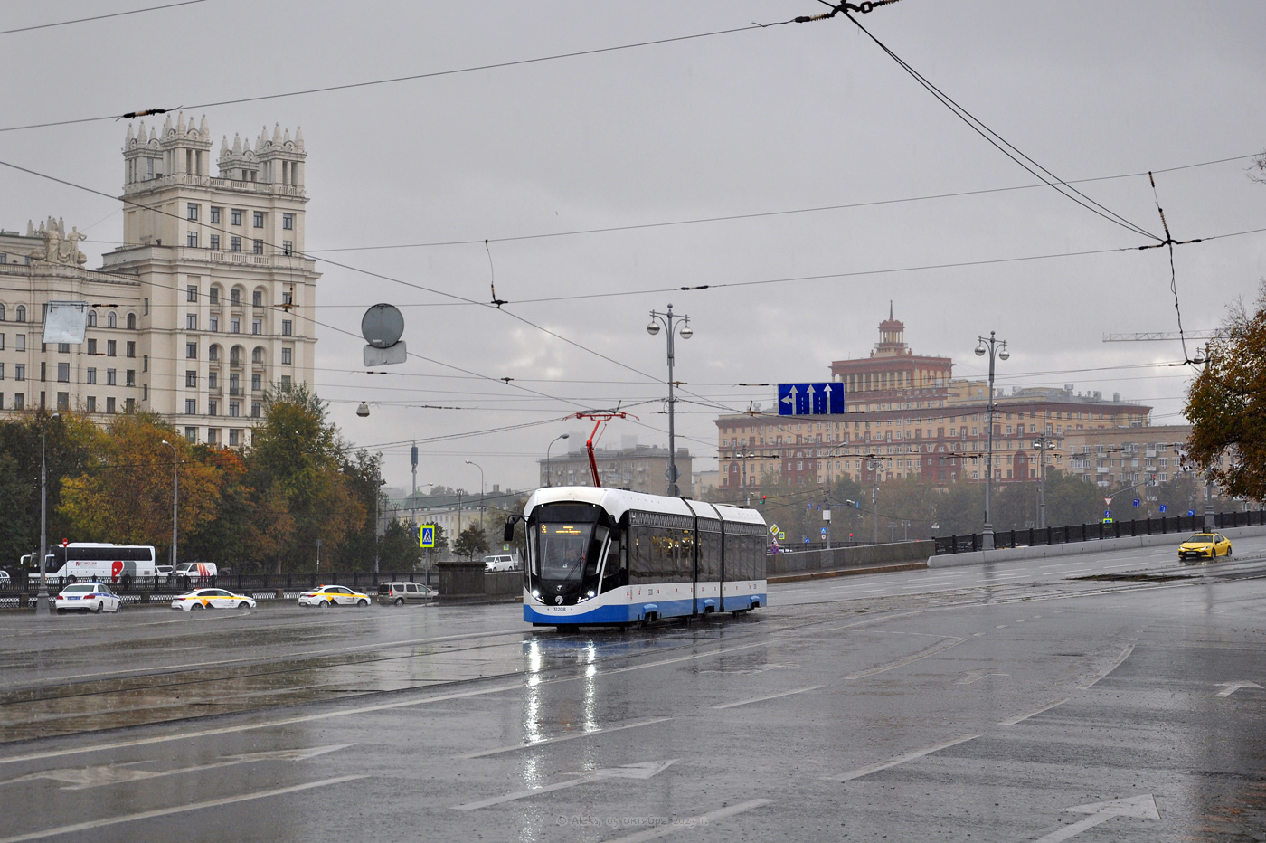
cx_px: 633
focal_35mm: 68
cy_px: 422
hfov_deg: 29.9
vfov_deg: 20.1
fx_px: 2373
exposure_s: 1/250
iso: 280
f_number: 5.6
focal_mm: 45
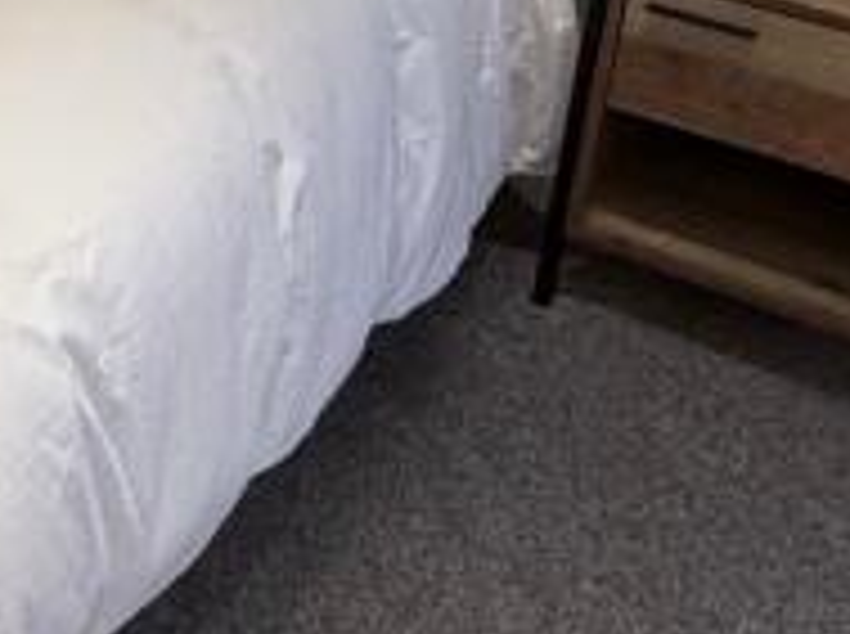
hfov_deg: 21.7
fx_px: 1863
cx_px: -400
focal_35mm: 76
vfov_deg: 18.2
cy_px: -148
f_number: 2.2
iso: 250
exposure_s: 1/100
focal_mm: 2.22
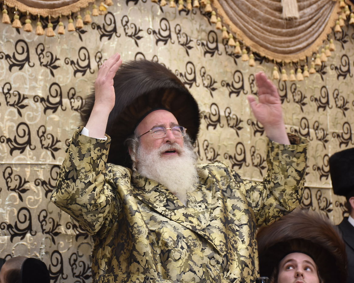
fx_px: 891
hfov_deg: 22.5
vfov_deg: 18.1
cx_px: 179
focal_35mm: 85
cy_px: 142
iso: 1000
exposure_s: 1/100
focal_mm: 50
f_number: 5.6
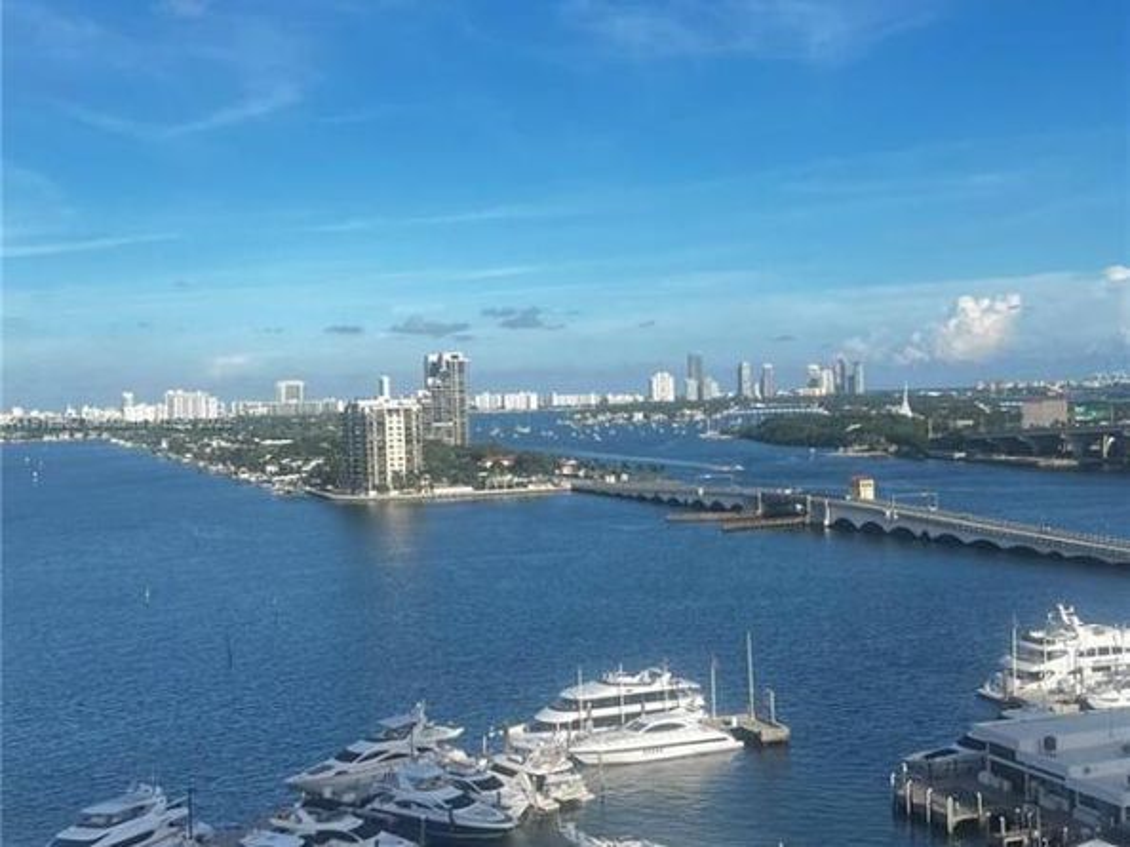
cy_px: 424
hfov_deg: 67.3
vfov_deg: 53.0
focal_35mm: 26
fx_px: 848
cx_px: 565
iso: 50
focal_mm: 5.7
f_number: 1.5
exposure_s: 1/1972
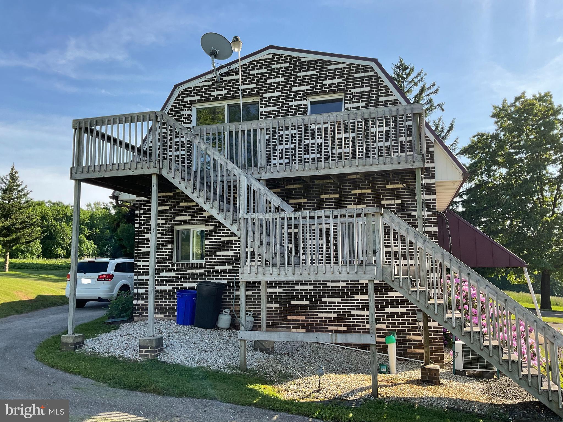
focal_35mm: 29
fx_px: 472
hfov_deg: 61.7
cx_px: 282
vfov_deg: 48.2
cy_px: 211
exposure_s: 1/781
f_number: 1.8
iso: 16
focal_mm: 3
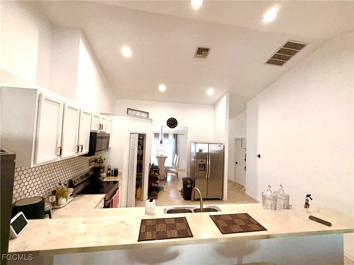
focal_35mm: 14
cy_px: 132
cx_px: 177
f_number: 2.2
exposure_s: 1/120
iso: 125
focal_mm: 2.22
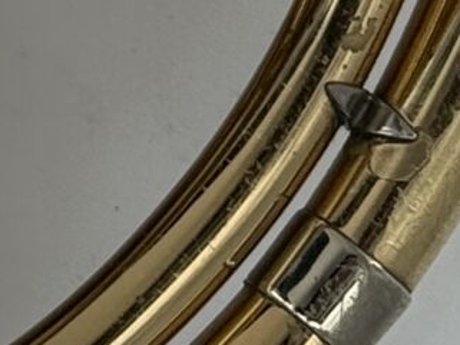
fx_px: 5091
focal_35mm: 383
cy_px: -458
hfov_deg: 5.0
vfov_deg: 3.8
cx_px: -610
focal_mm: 6.76
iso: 80
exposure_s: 1/1883
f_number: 1.78
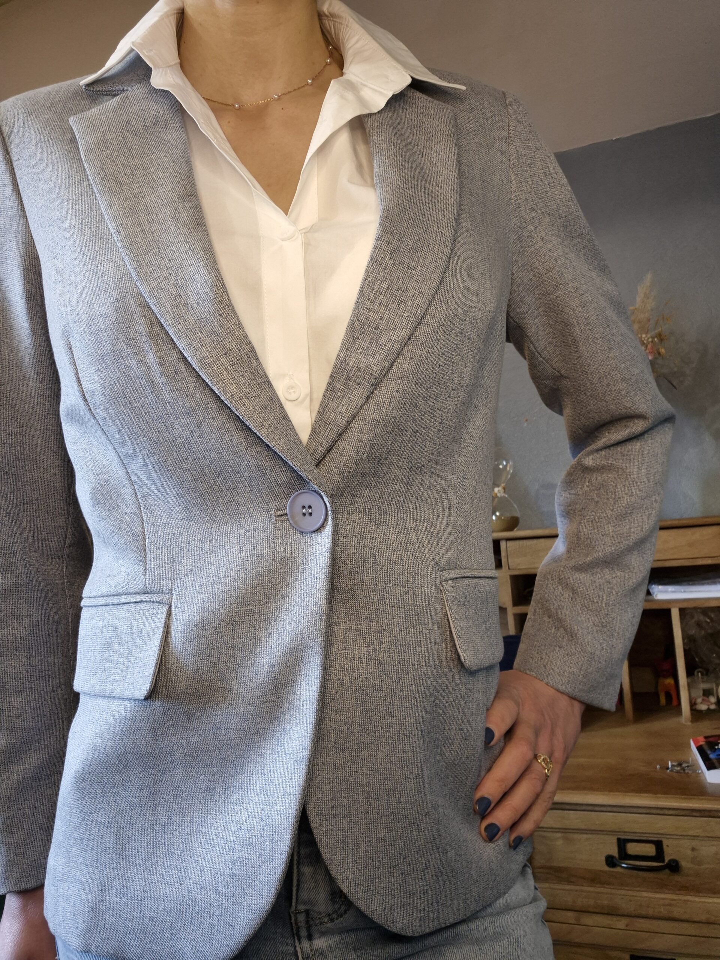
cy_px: 480
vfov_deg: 69.4
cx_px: 360
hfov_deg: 54.9
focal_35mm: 25
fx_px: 693
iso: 200
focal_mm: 3.3
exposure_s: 1/50
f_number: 2.2
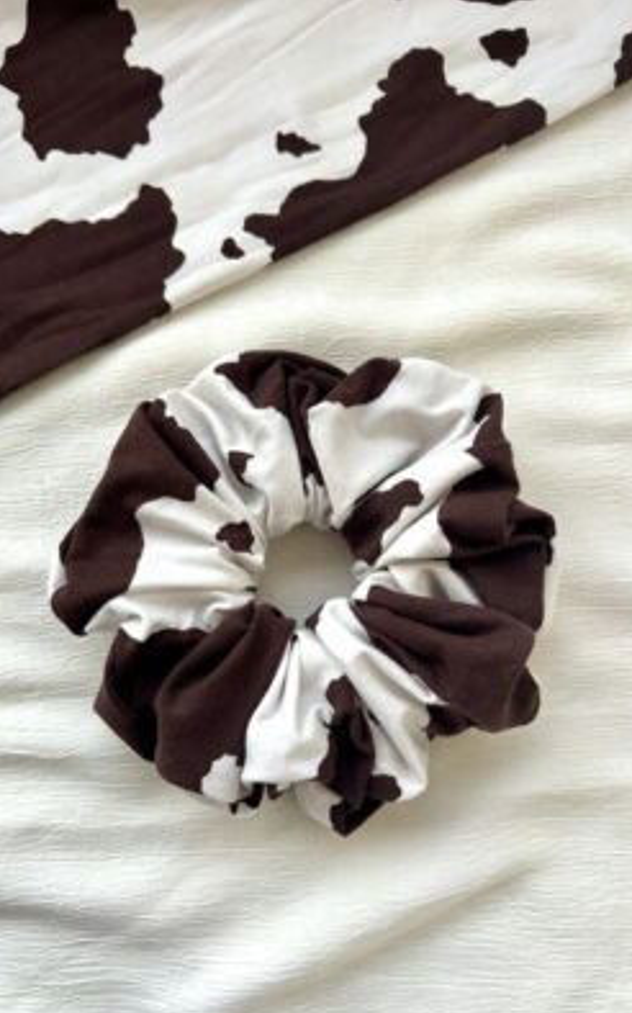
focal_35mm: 28
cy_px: 512
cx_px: 301
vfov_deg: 66.5
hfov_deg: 44.5
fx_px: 772
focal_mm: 5.7
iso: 125
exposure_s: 1/91
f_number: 1.5
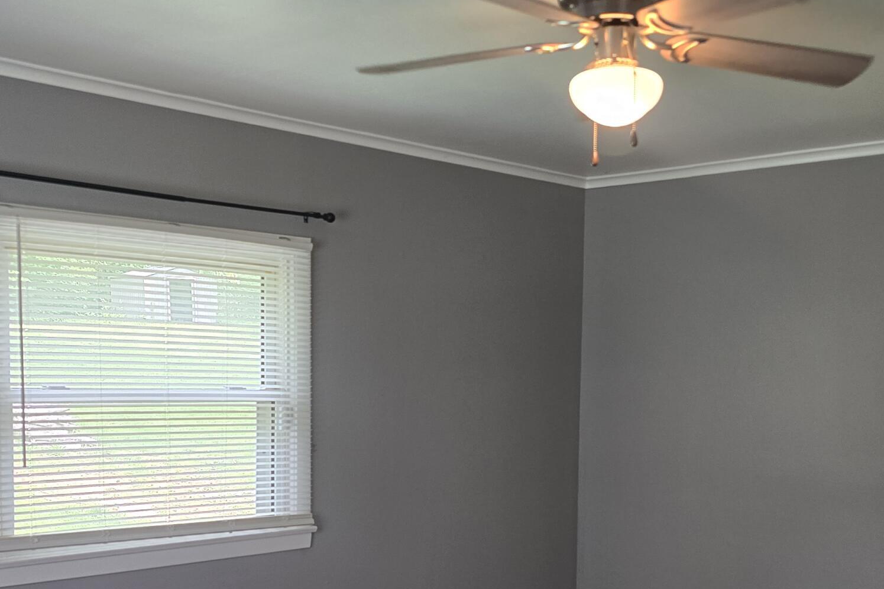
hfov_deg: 40.9
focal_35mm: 48
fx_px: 1179
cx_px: 546
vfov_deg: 27.5
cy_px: 471
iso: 160
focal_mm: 6.3
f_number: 1.7
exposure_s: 1/120
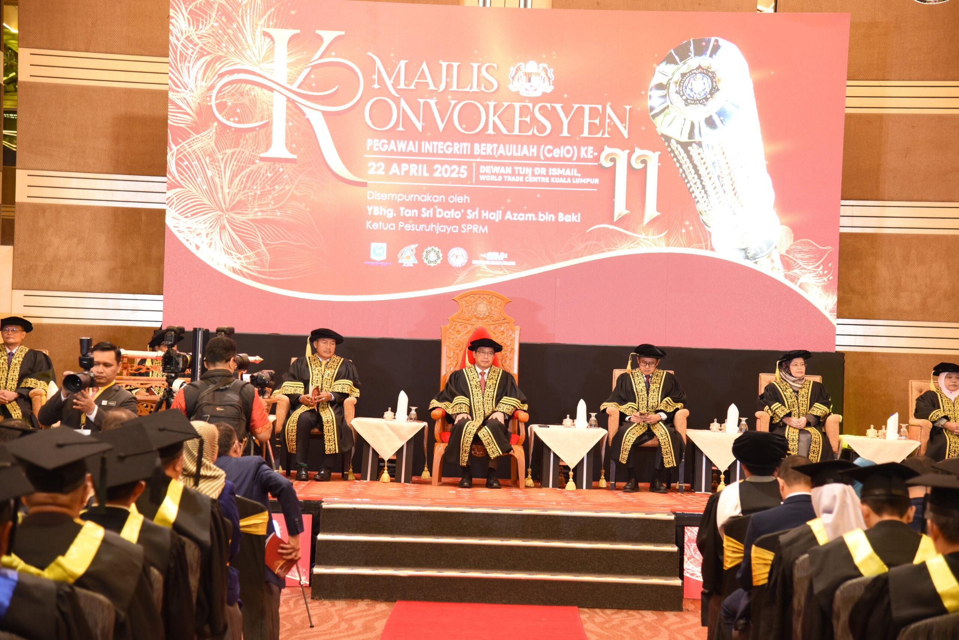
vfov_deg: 17.5
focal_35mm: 78
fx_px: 2079
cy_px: 320
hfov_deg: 26.0
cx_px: 480
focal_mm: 78
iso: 800
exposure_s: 1/20
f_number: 4.5
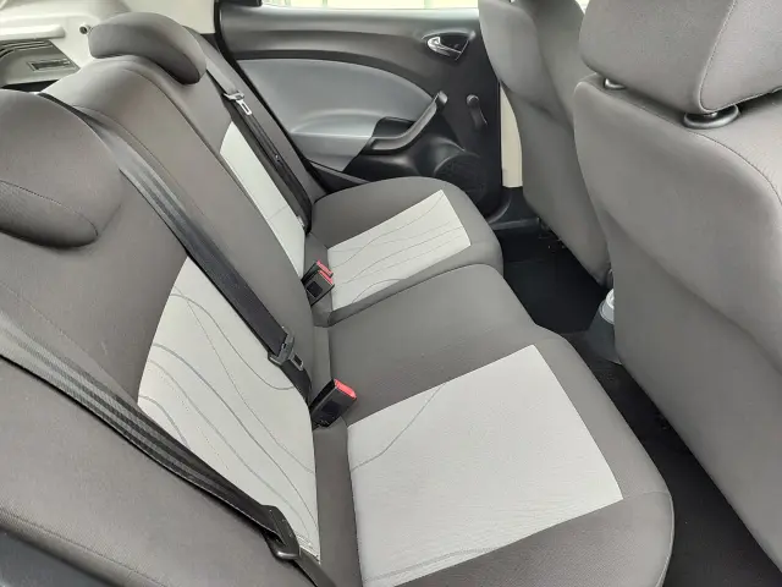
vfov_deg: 58.9
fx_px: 520
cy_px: 294
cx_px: 391
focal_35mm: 23
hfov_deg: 73.9
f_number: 1.8
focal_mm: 5.56
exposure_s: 1/100
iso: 233
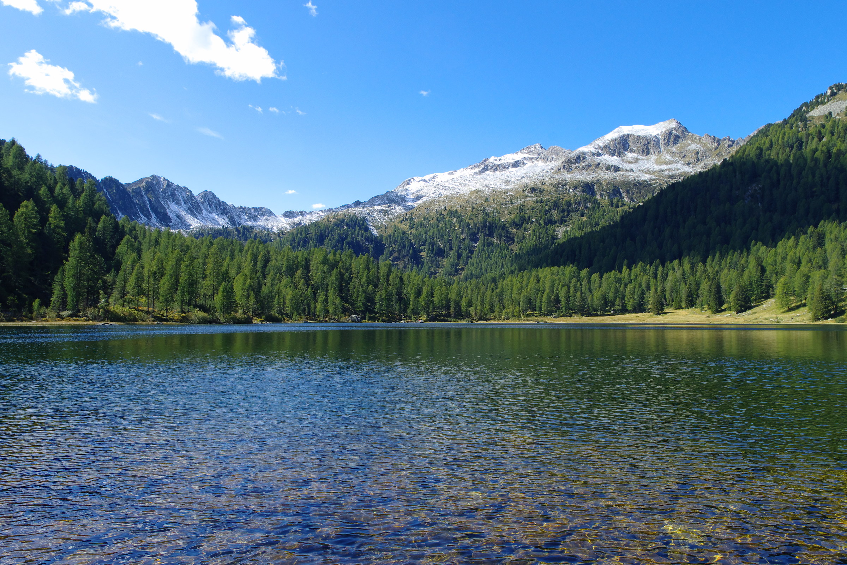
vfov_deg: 57.2
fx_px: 518
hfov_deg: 78.6
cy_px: 282
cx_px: 424
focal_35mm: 22
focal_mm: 15
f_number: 13
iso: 400
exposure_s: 1/250
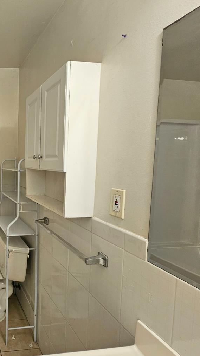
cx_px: -18
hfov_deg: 42.6
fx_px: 198
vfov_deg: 83.8
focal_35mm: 21
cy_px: 174
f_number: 2.2
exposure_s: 1/60.2
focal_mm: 2.2
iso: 100
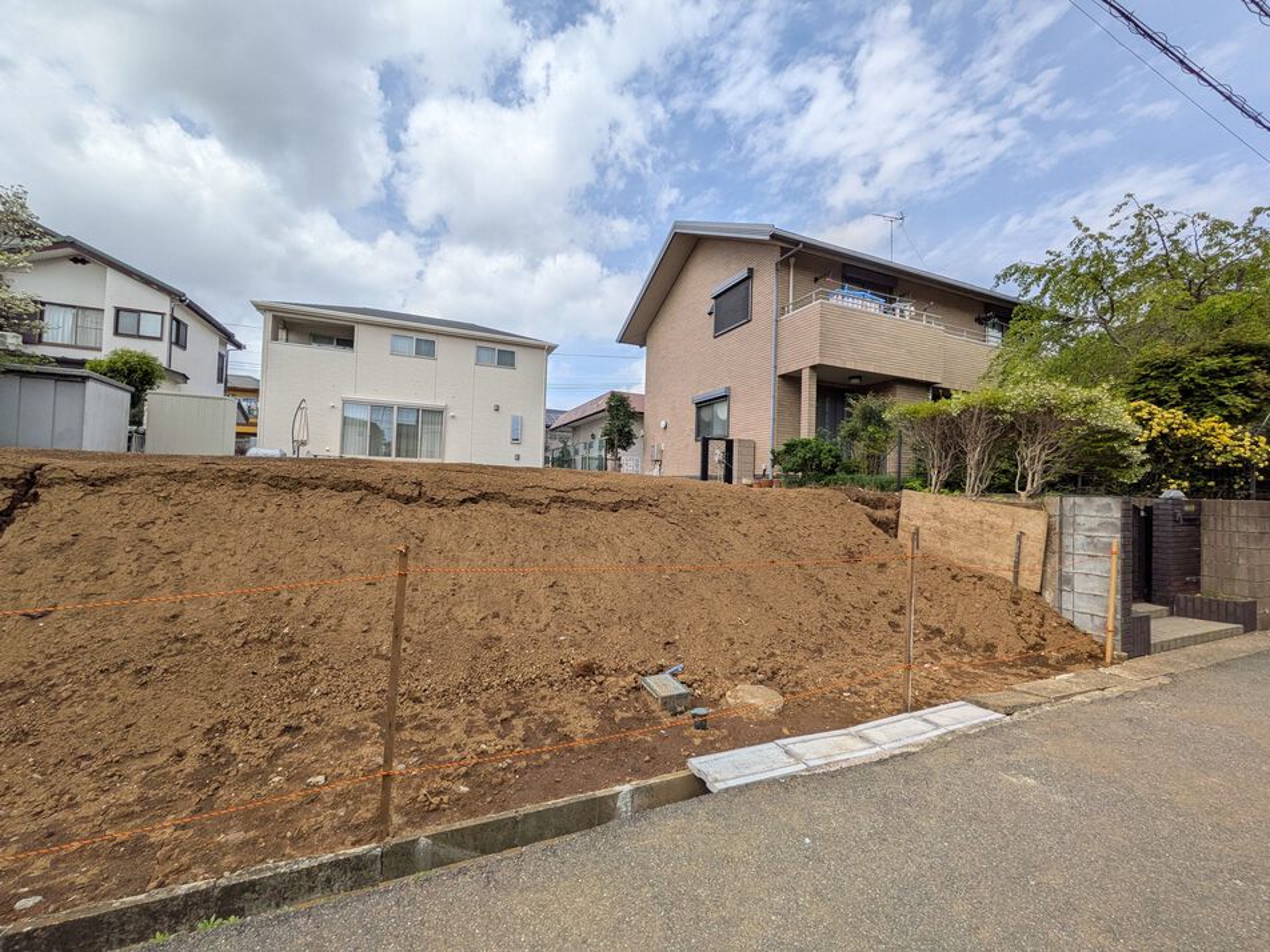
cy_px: 476
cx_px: 635
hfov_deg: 102.1
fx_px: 514
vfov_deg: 85.7
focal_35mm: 14
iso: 51
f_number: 2.2
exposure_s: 1/2092
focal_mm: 1.83
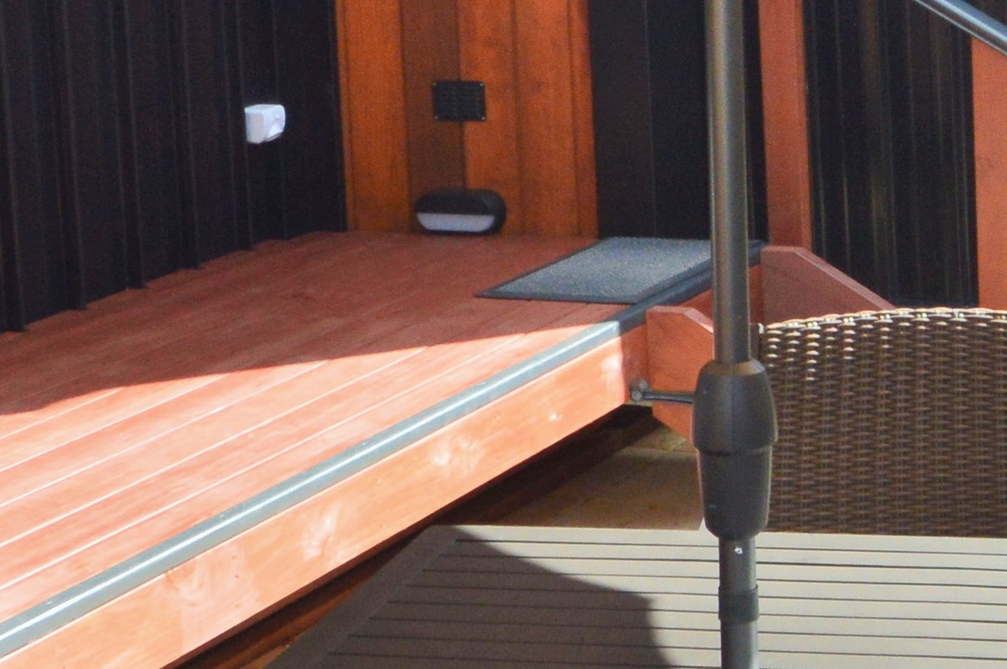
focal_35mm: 88
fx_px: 2467
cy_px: -100
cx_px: 1072
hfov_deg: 22.0
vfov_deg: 15.0
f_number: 10
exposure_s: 1/250
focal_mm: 11.5
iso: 400
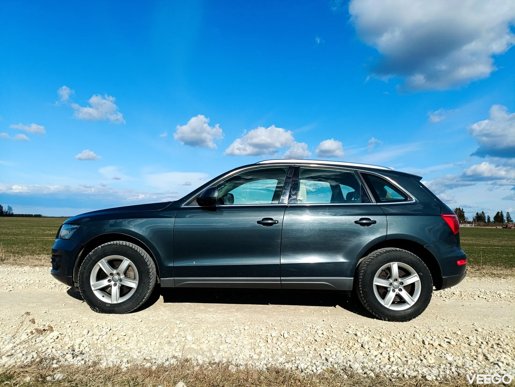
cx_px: 258
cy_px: 194
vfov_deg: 54.9
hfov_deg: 69.4
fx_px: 372
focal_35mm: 25
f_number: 1.7
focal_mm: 4.71
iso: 50
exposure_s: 1/905
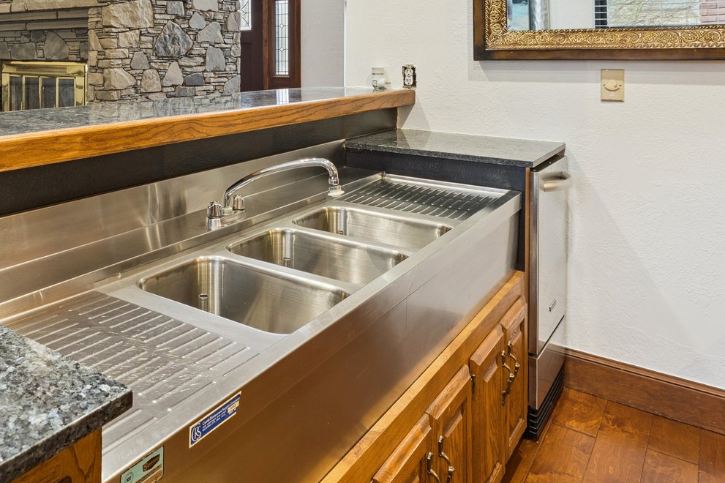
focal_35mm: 32
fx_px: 637
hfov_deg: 56.2
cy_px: 73
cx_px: 175
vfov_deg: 39.3
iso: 200
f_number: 10
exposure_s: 1/13
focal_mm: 15.3
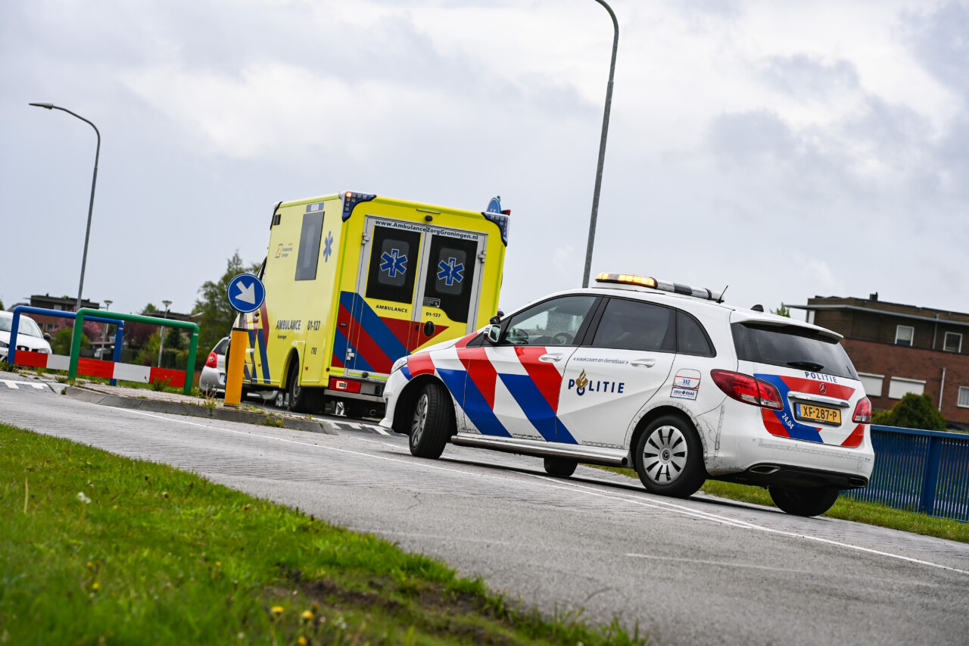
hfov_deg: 20.0
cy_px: 323
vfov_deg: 13.4
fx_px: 2745
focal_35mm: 102
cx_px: 484
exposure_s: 1/640
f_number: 5
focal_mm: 102
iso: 100
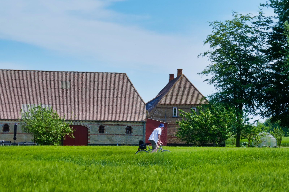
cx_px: 144
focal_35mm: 141
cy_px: 96
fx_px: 1132
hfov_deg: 14.6
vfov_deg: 9.7
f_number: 5.8
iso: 125
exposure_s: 1/500
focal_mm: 51.3
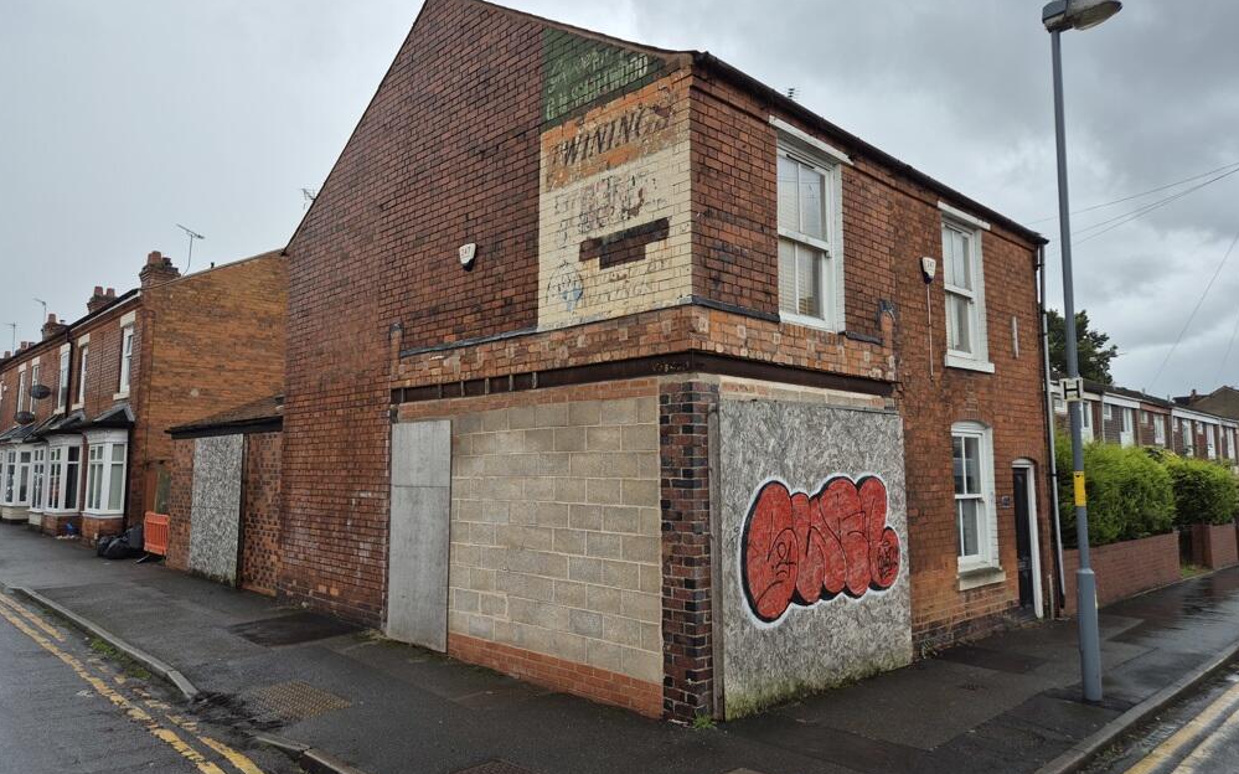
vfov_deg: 49.2
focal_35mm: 25
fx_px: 844
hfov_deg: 72.5
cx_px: 608
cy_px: 371
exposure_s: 1/180
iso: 50
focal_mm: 5.4
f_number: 1.8
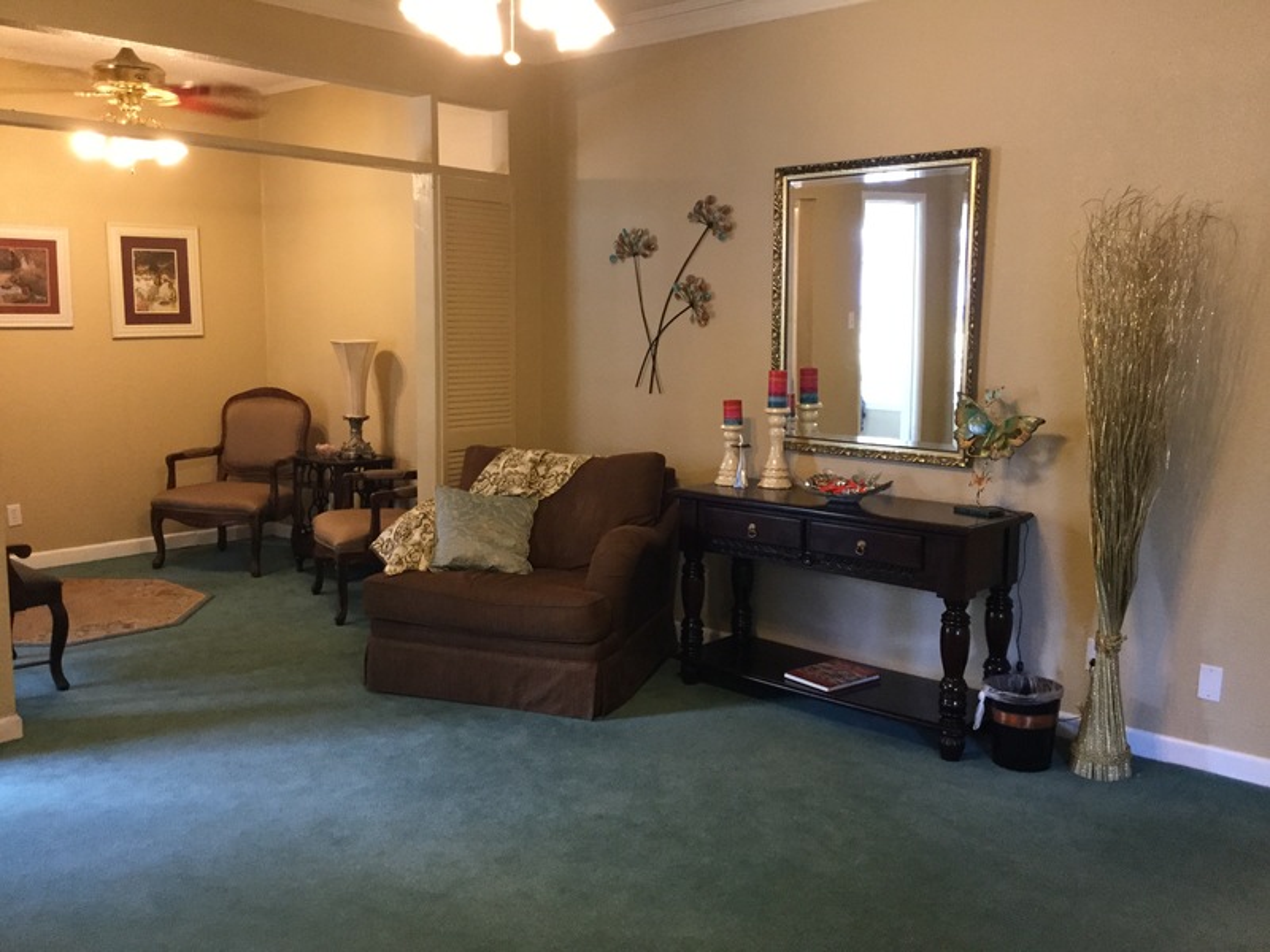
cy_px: 476
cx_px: 635
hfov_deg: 58.4
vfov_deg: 45.4
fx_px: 1137
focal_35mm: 31
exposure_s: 1/24
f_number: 2.4
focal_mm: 3.3
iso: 200
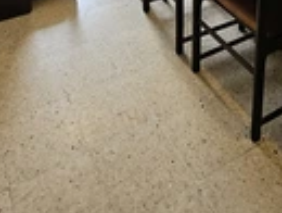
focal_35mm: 44
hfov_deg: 42.9
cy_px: -133
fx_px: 359
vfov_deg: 23.6
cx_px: 148
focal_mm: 1.7
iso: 64
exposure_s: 1/50
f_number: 2.2
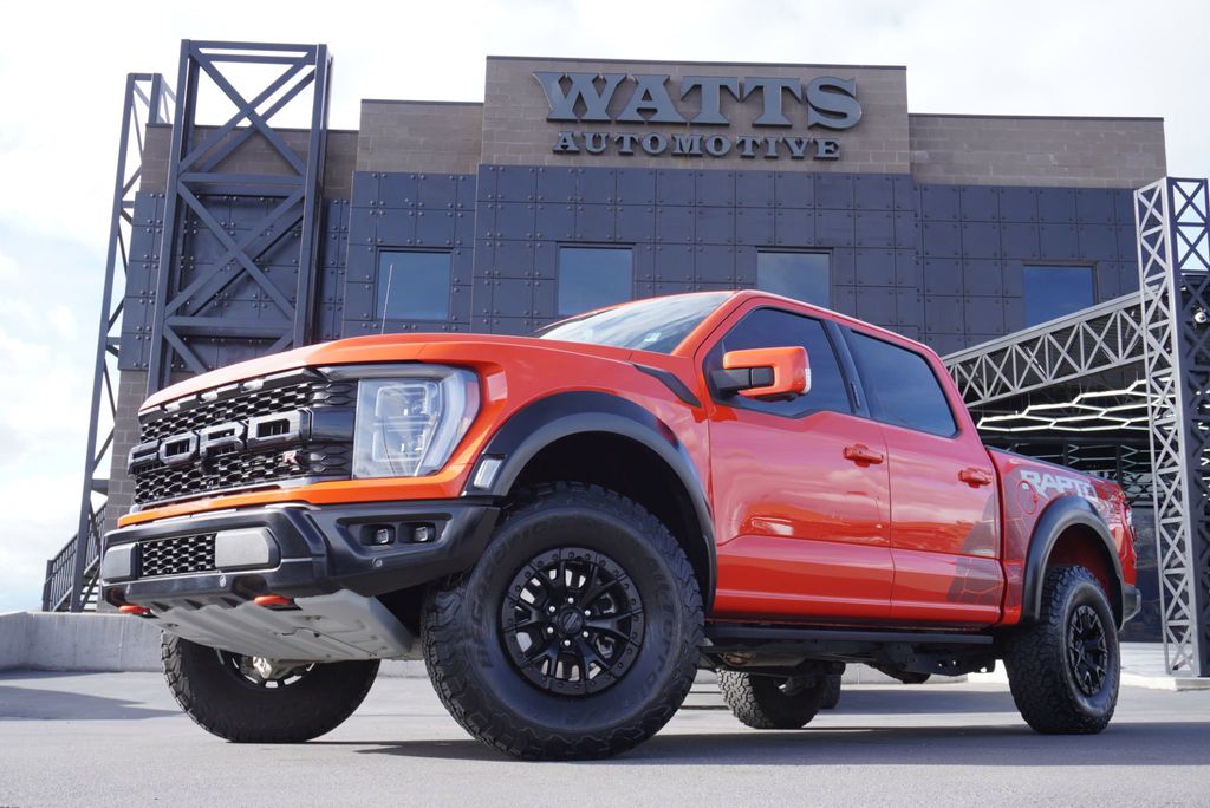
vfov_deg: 34.3
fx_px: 1312
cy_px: 404
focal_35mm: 39
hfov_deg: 49.5
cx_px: 605
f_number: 6.3
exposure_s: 1/125
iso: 100
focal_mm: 26
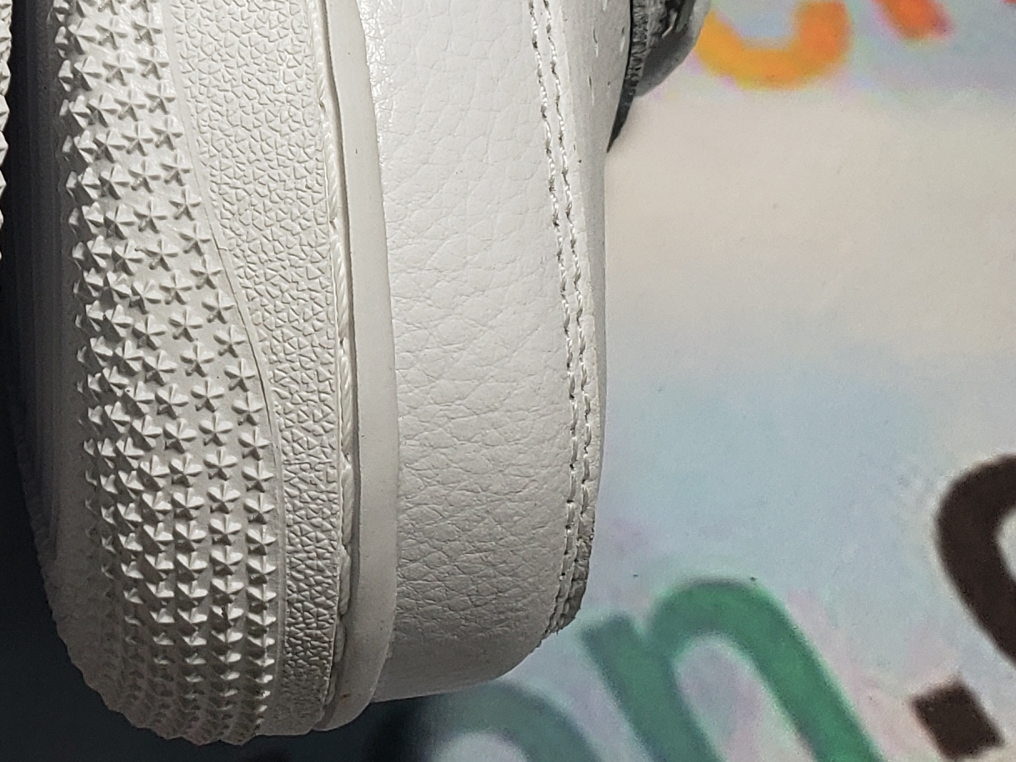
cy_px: -323
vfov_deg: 16.0
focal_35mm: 86
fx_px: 2524
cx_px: -217
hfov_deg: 21.1
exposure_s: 1/244
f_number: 2.4
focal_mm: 4.3
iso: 50
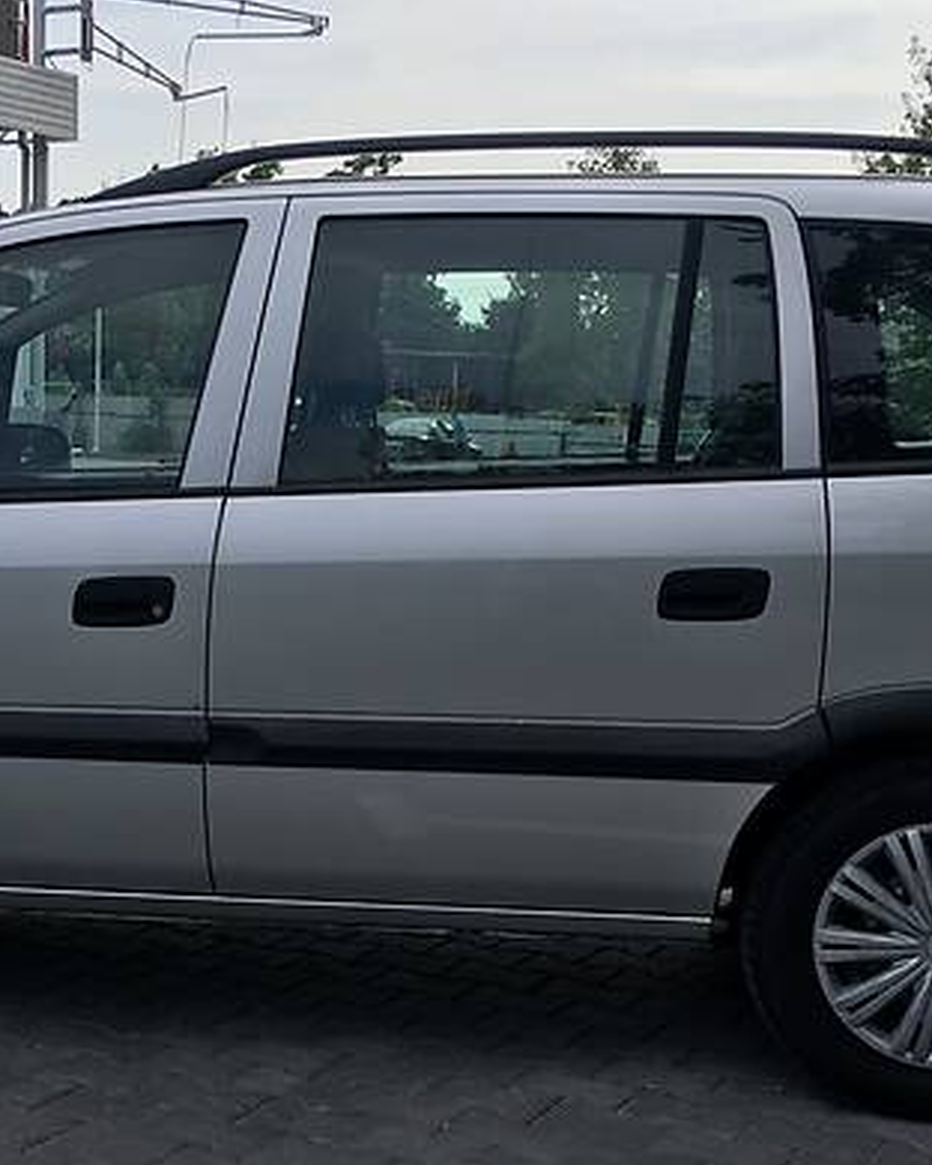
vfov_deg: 32.4
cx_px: 260
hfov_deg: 26.0
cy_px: 654
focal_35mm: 58
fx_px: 2000
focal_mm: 4.2
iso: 25
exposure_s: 1/1040
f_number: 2.2
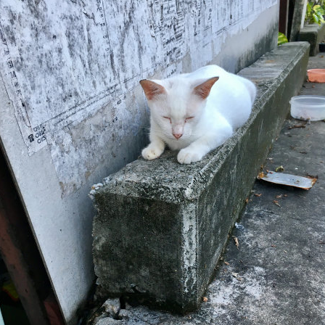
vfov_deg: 47.2
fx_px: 372
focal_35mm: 35
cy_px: 178
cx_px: 159
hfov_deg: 47.2
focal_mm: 4.15
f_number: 2.2
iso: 40
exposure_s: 1/33
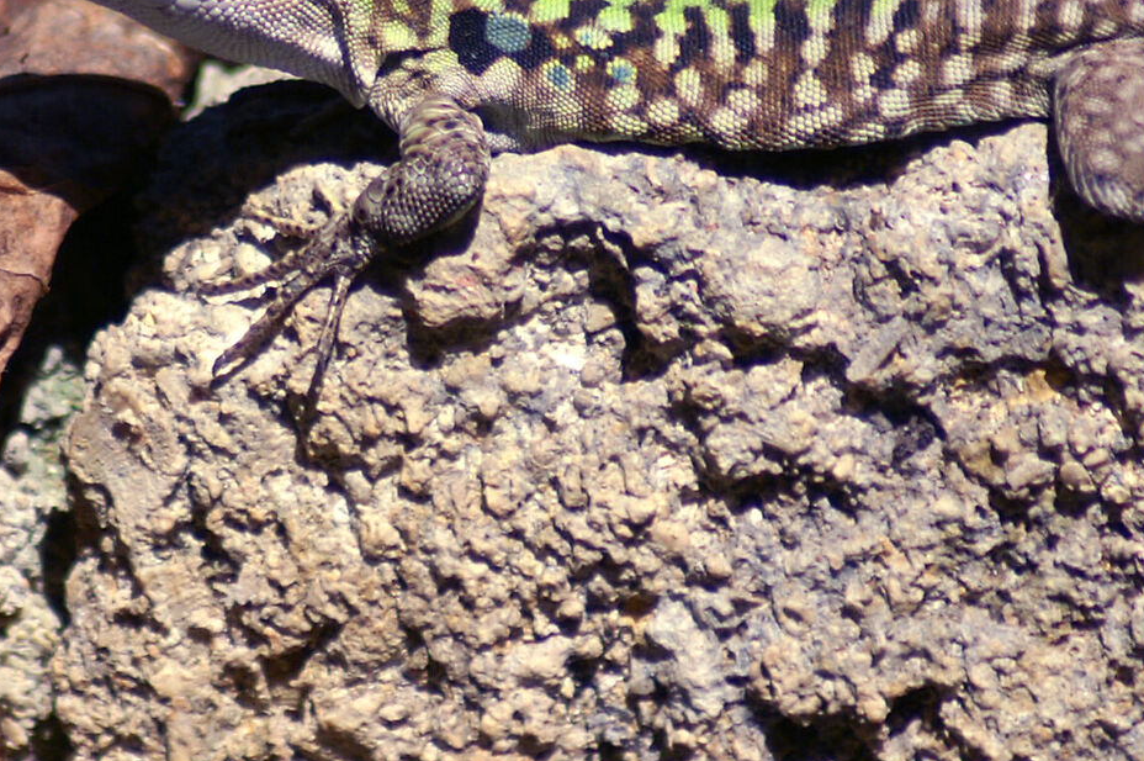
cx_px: 349
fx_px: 36956
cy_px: 142
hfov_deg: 1.8
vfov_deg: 1.2
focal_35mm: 1164
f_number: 5.6
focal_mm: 300
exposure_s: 1/1500
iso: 200
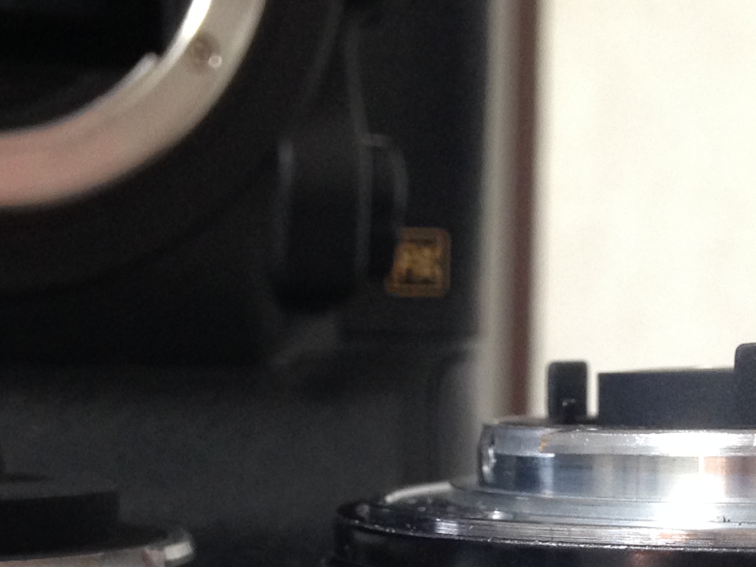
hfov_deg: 20.6
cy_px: 702
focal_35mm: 95
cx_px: 335
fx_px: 2074
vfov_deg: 15.0
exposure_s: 1/20
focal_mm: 4.12
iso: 160
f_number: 2.4
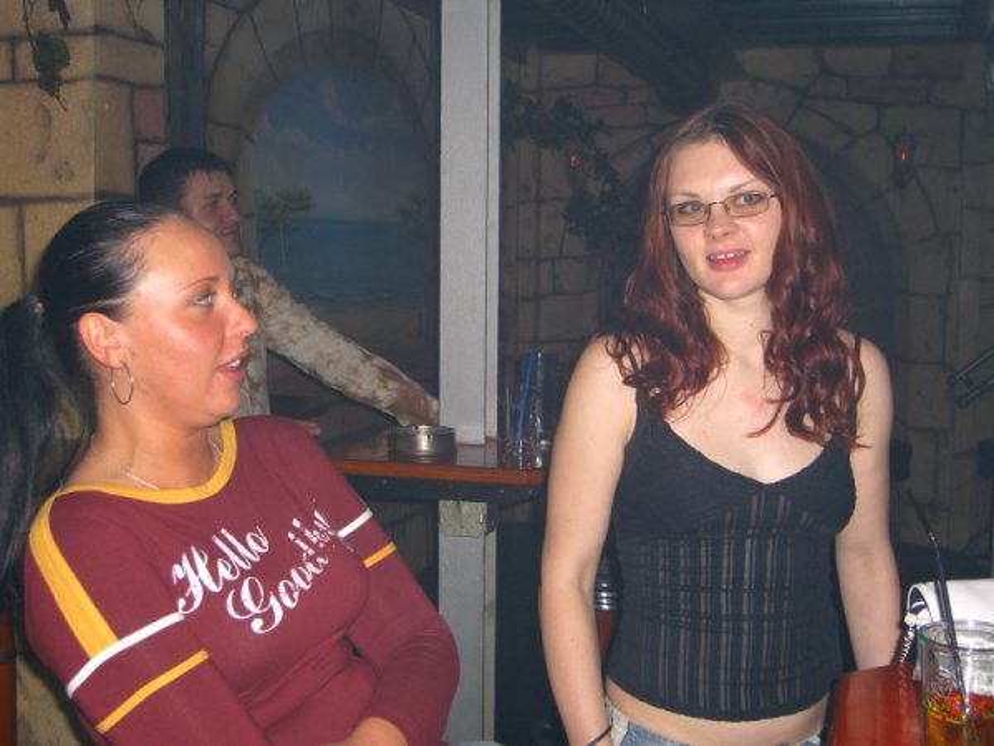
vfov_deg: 31.5
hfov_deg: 41.2
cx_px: 497
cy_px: 373
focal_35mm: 46
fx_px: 1321
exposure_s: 1/60
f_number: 3.1
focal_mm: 9.5
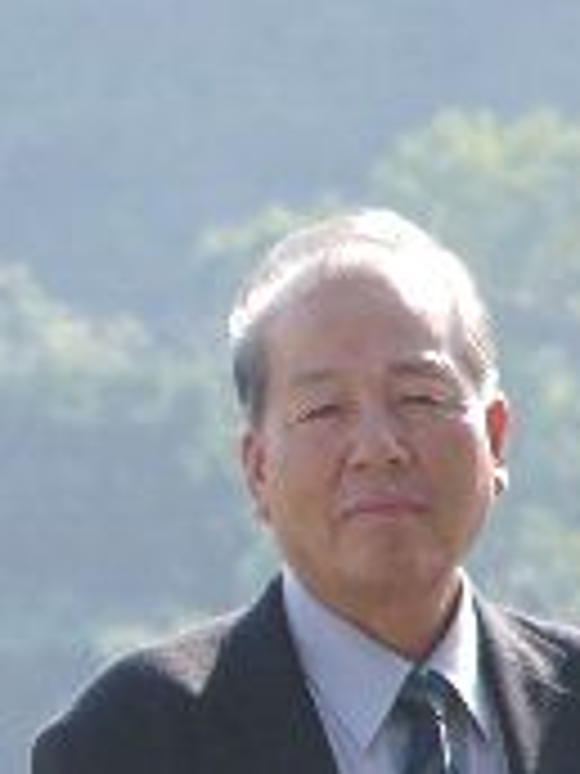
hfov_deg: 1.8
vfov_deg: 2.4
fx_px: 18431
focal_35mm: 825
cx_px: -144
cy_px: 459
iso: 50
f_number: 4.6
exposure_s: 1/320
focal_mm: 37
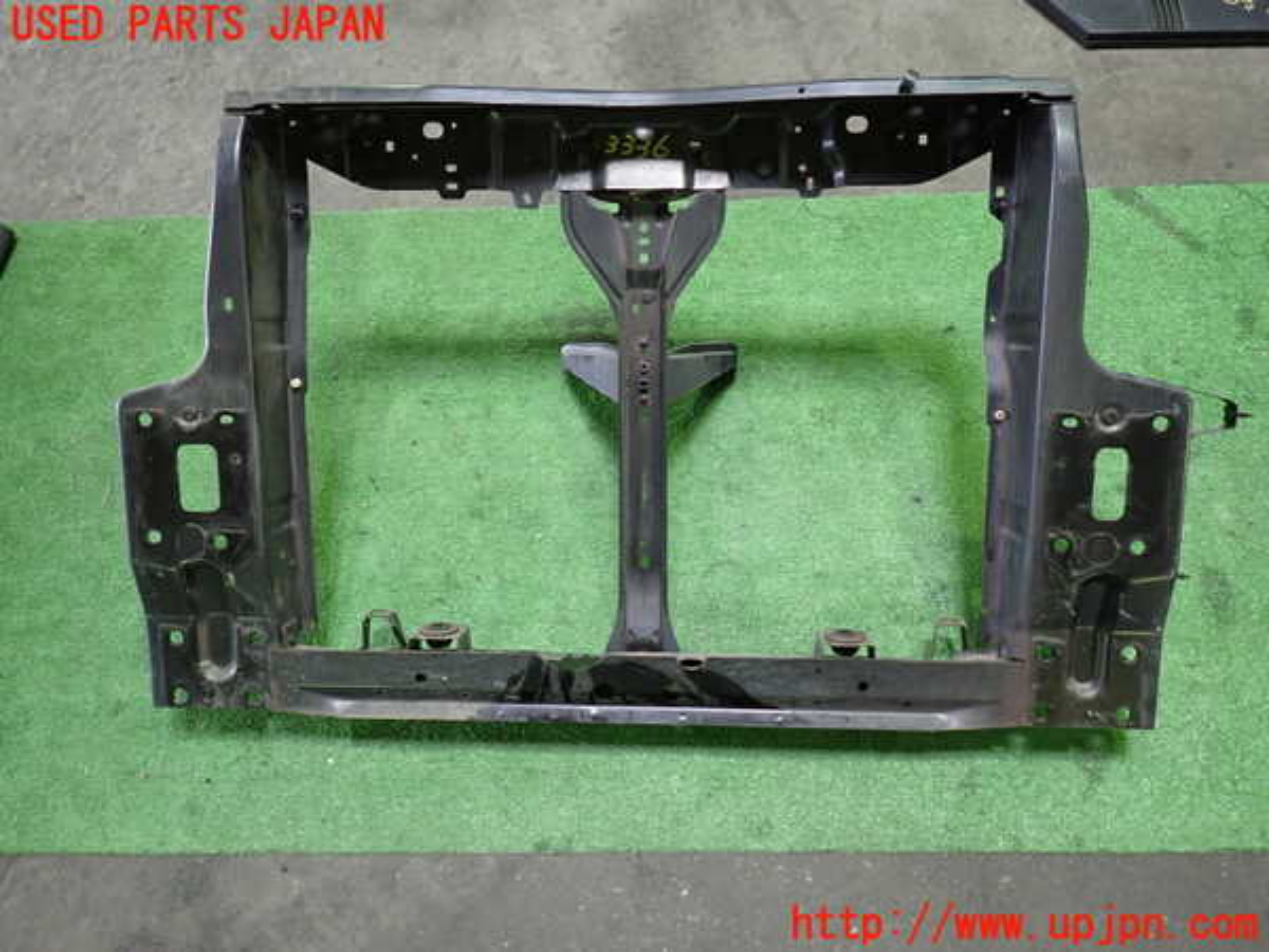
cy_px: 476
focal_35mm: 25
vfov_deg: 54.9
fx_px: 916
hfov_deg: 69.4
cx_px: 634
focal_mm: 4.5
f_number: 2
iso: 320
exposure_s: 1/30
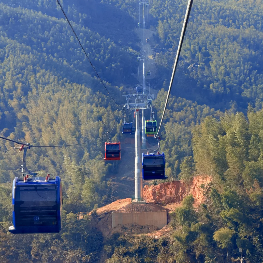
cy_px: 95
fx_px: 1023
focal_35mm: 119
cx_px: 131
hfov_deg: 14.7
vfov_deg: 14.6
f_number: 2.8
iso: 50
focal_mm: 16.89
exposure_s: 1/400
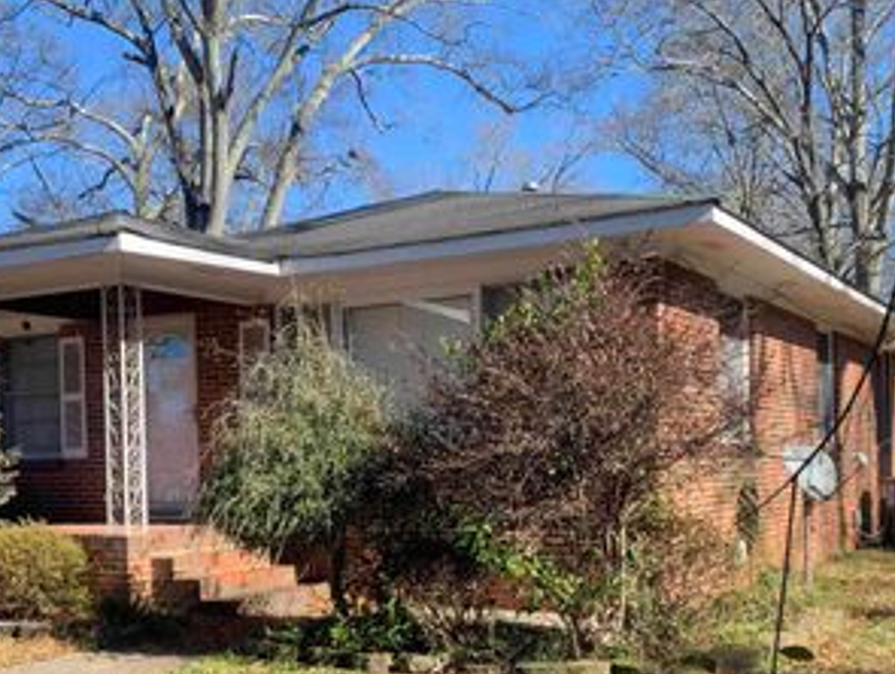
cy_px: 487
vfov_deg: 32.5
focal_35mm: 44
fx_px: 1139
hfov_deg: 42.9
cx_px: 425
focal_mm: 4.25
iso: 25
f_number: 1.8
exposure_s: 1/815
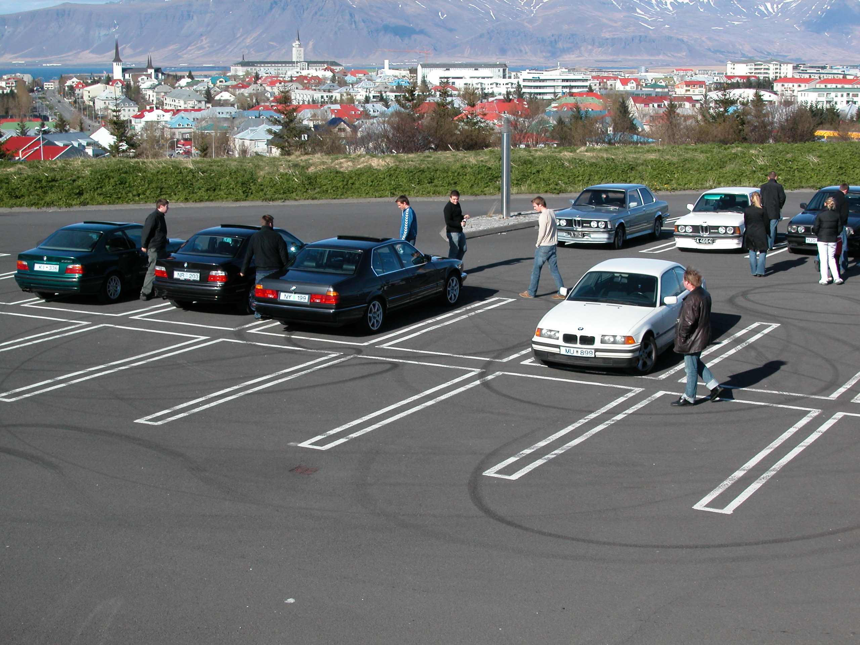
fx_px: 1590
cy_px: 322
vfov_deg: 22.9
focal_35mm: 64
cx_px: 430
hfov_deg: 30.3
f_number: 6.3
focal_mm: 16.2
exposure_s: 1/381
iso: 100
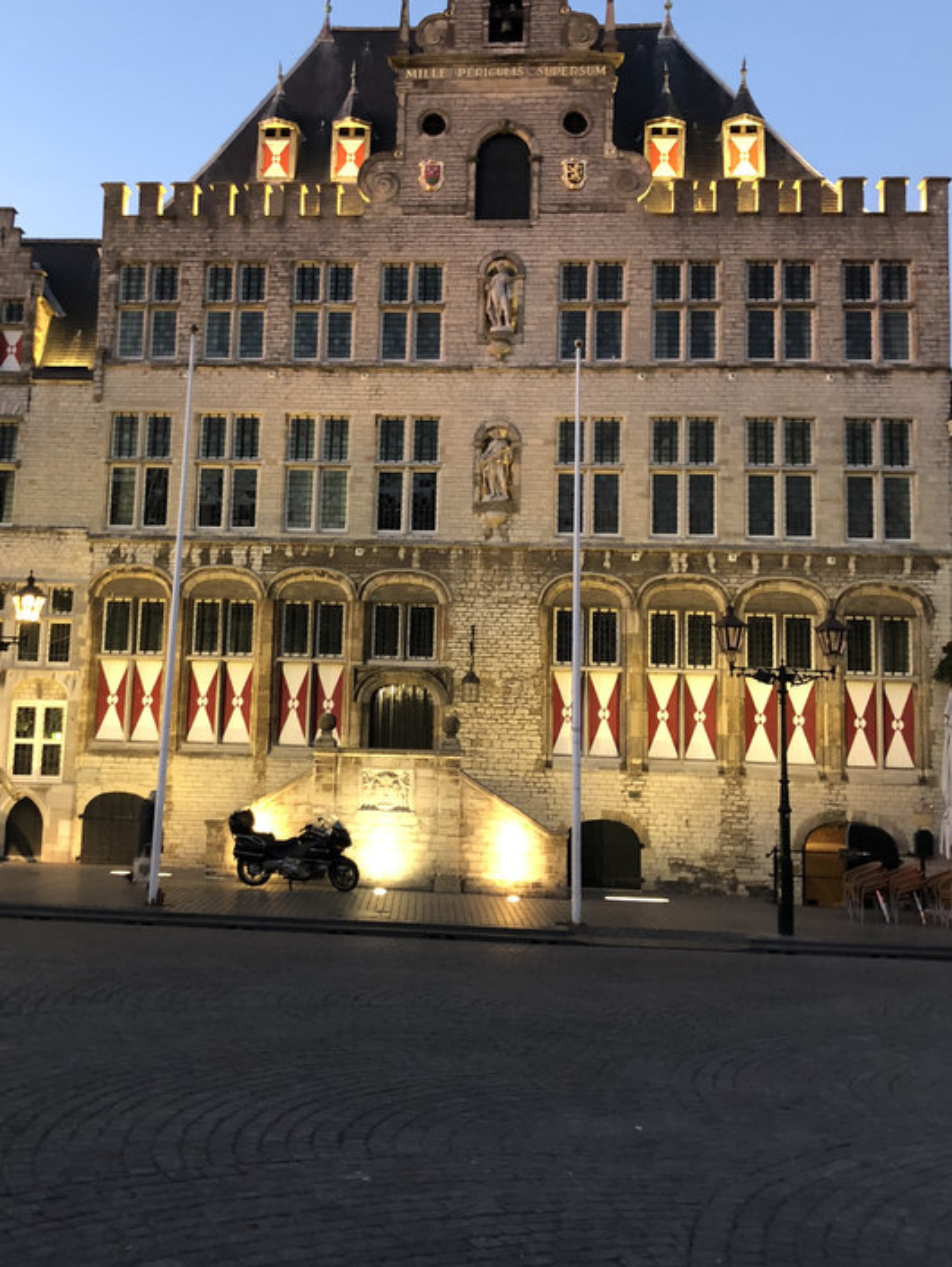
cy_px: 543
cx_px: 413
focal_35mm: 37
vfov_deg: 49.9
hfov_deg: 38.7
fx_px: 1355
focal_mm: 3.99
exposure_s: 1/9
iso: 100
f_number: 1.8
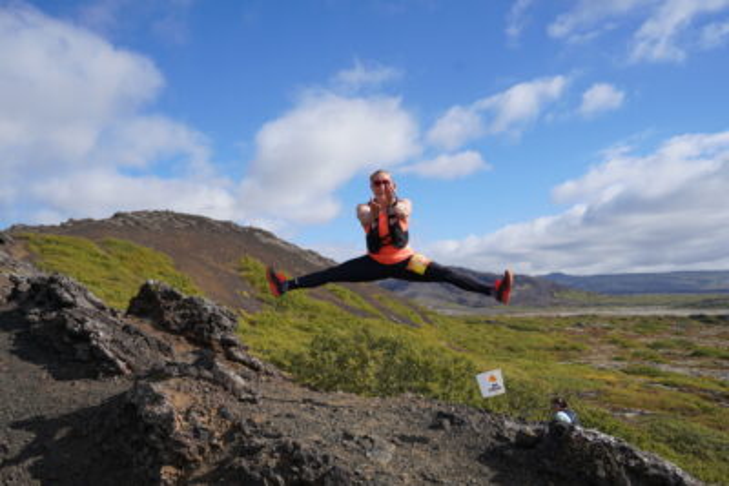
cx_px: 364
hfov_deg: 67.4
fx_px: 547
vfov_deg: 48.0
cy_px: 243
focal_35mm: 27
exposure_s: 1/1000
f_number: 4.5
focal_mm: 27
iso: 100
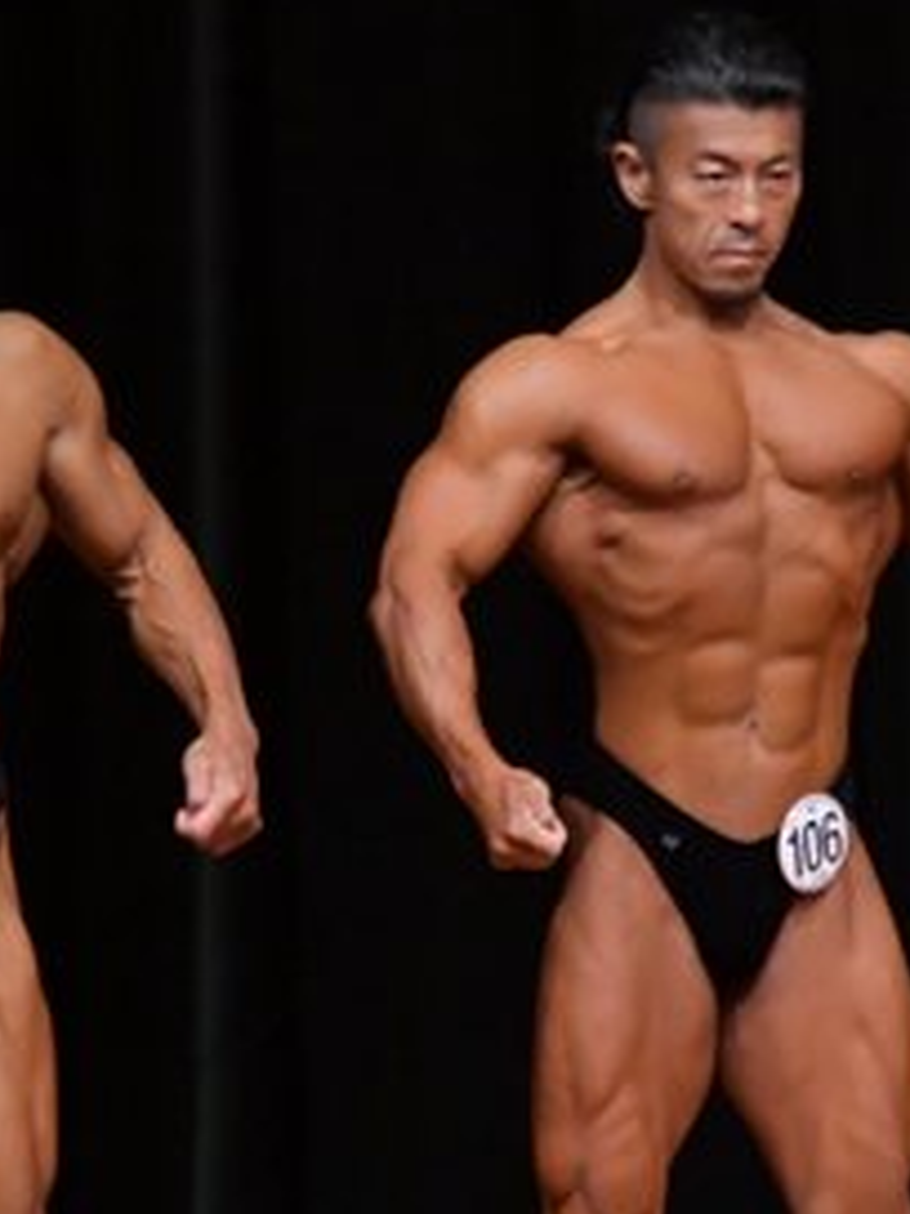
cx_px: 404
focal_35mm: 699
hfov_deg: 2.1
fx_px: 24501
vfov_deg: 2.8
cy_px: 808
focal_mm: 170
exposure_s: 1/400
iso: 5000
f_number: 5.6
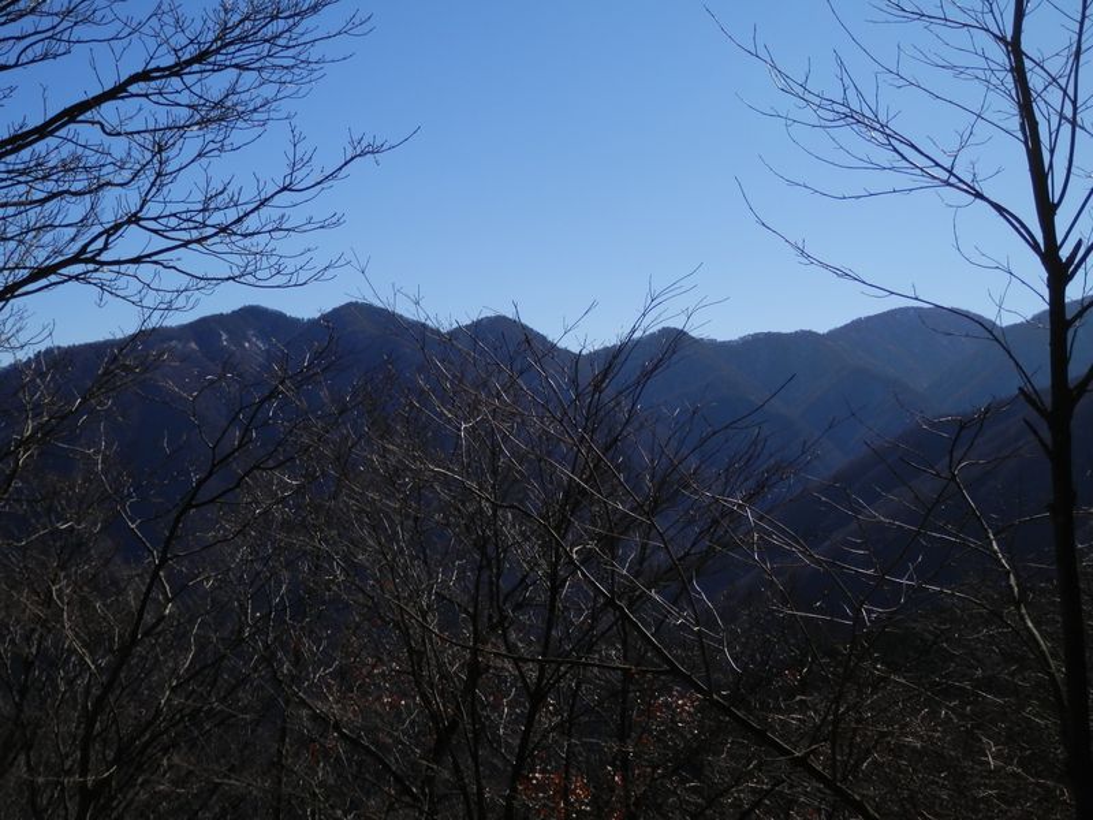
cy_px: 410
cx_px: 546
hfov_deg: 46.8
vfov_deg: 36.0
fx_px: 1263
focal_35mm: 40
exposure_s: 1/200
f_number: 10.4
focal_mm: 7.3
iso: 80
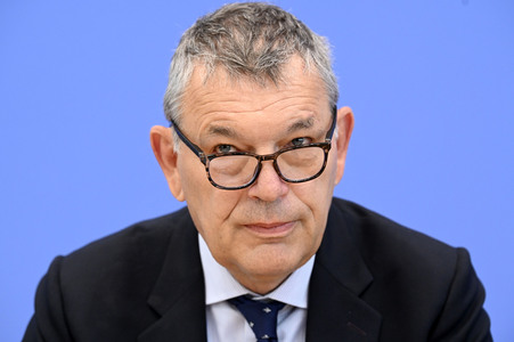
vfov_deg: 7.8
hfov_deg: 11.8
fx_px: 2497
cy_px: 171
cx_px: 257
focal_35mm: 175
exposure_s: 1/500
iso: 4000
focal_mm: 175
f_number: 5
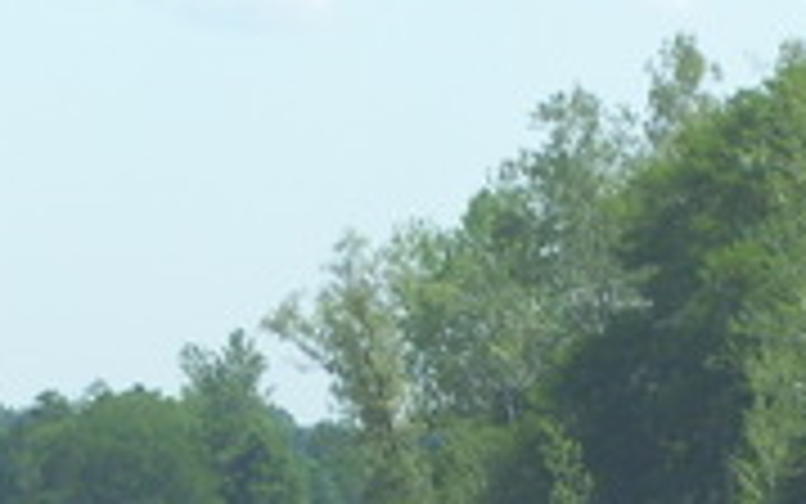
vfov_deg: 3.4
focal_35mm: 383
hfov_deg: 5.5
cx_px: 635
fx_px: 8416
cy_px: 558
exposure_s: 1/320
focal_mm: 18
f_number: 4.6
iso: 80
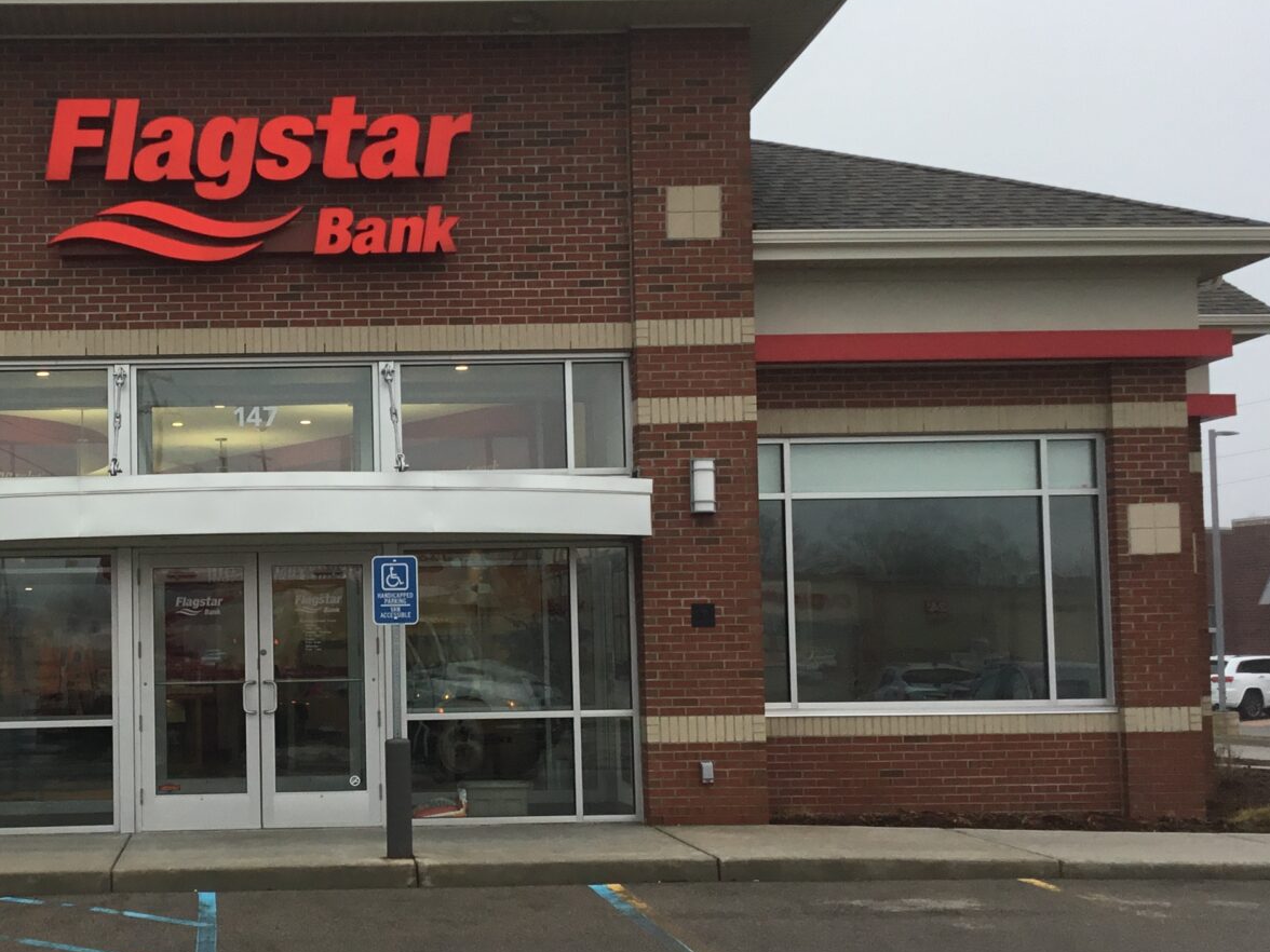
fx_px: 1981
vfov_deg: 27.0
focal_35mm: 54
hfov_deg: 34.7
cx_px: 293
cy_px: 544
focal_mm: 3.3
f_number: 2.4
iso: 25
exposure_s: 1/185
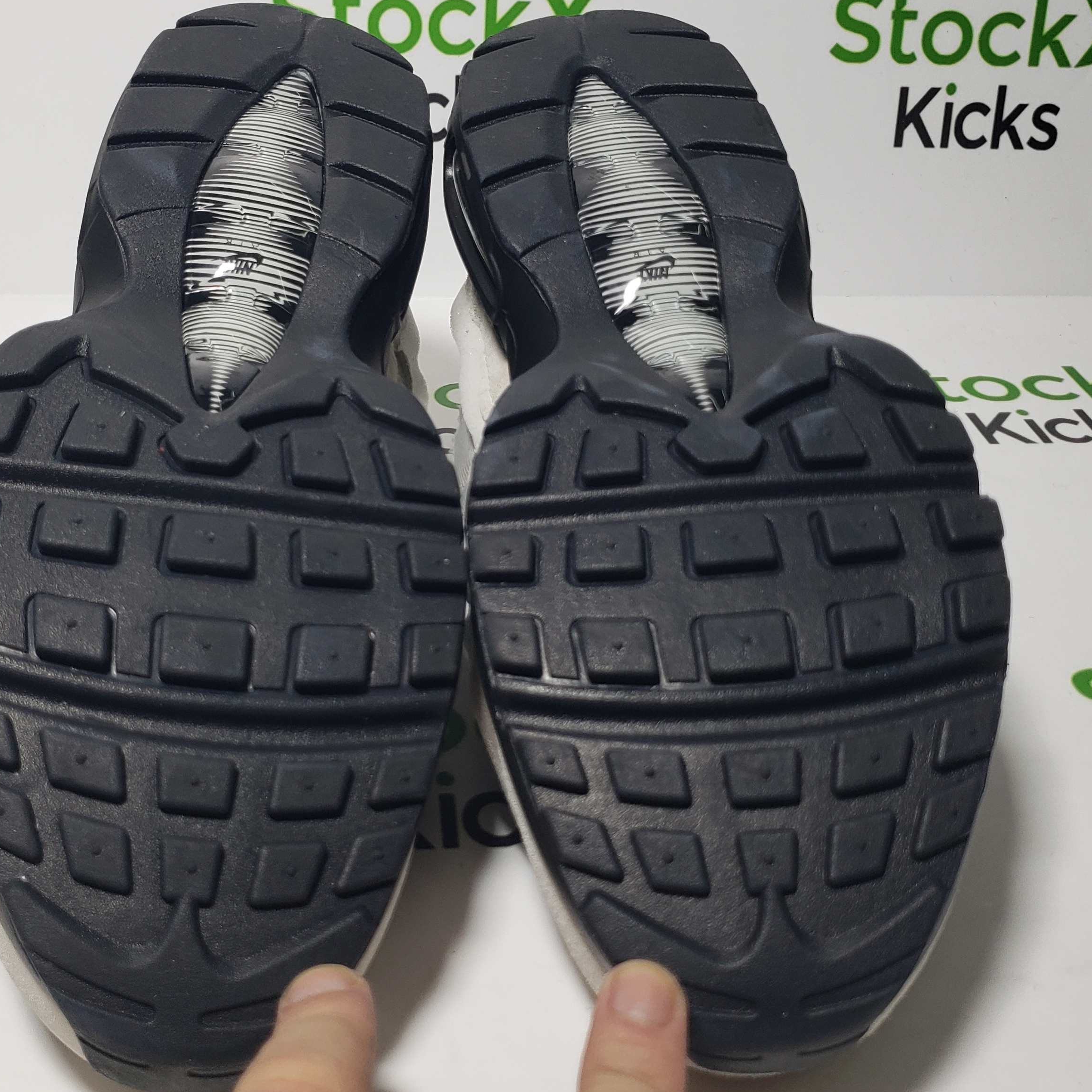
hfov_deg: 41.7
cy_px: 467
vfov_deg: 41.8
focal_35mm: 40
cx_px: 454
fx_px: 1428
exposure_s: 1/357
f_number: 1.5
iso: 50
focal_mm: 4.3
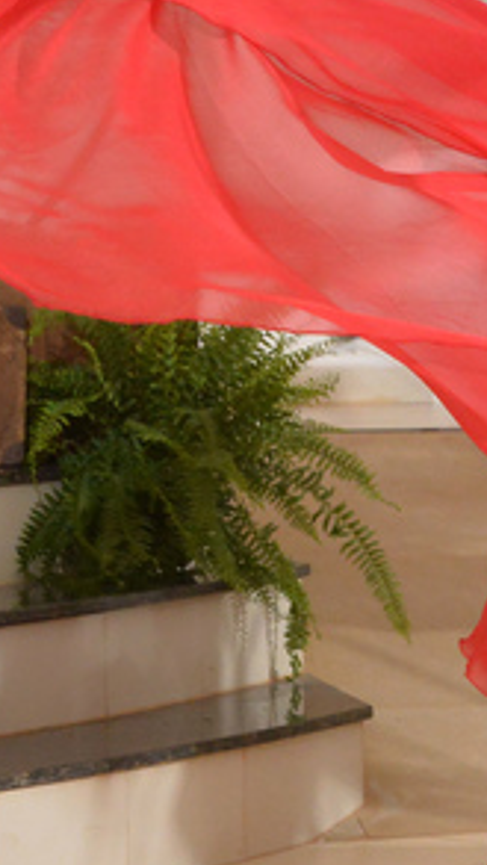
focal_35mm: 163
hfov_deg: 7.2
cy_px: 196
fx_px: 3739
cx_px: 998
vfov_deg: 13.1
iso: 3200
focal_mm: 38
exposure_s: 1/125
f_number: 8
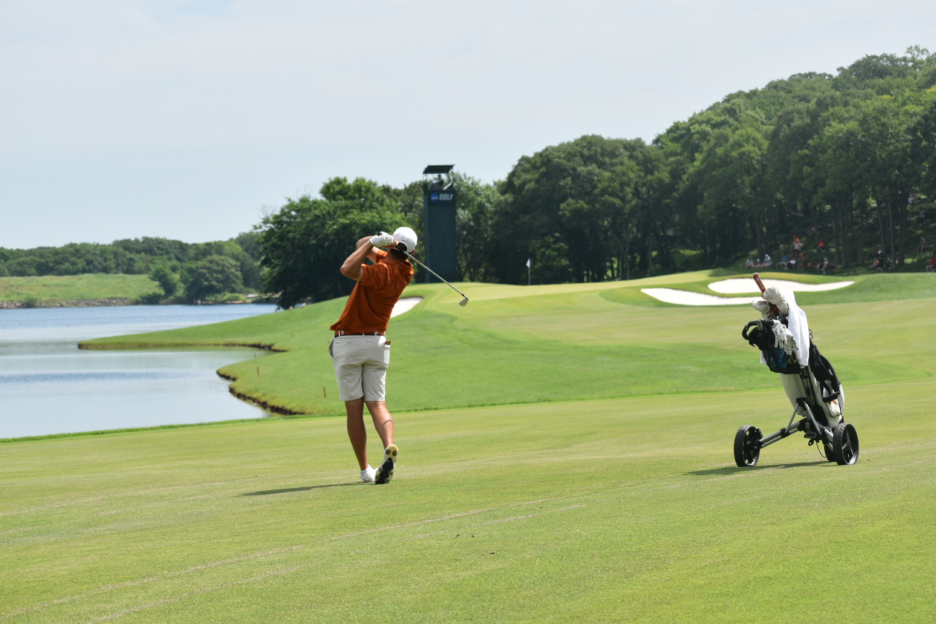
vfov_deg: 10.3
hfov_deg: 15.4
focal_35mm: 134
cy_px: 321
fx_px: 3471
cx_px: 485
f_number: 7.1
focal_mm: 85
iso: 200
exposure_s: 1/800
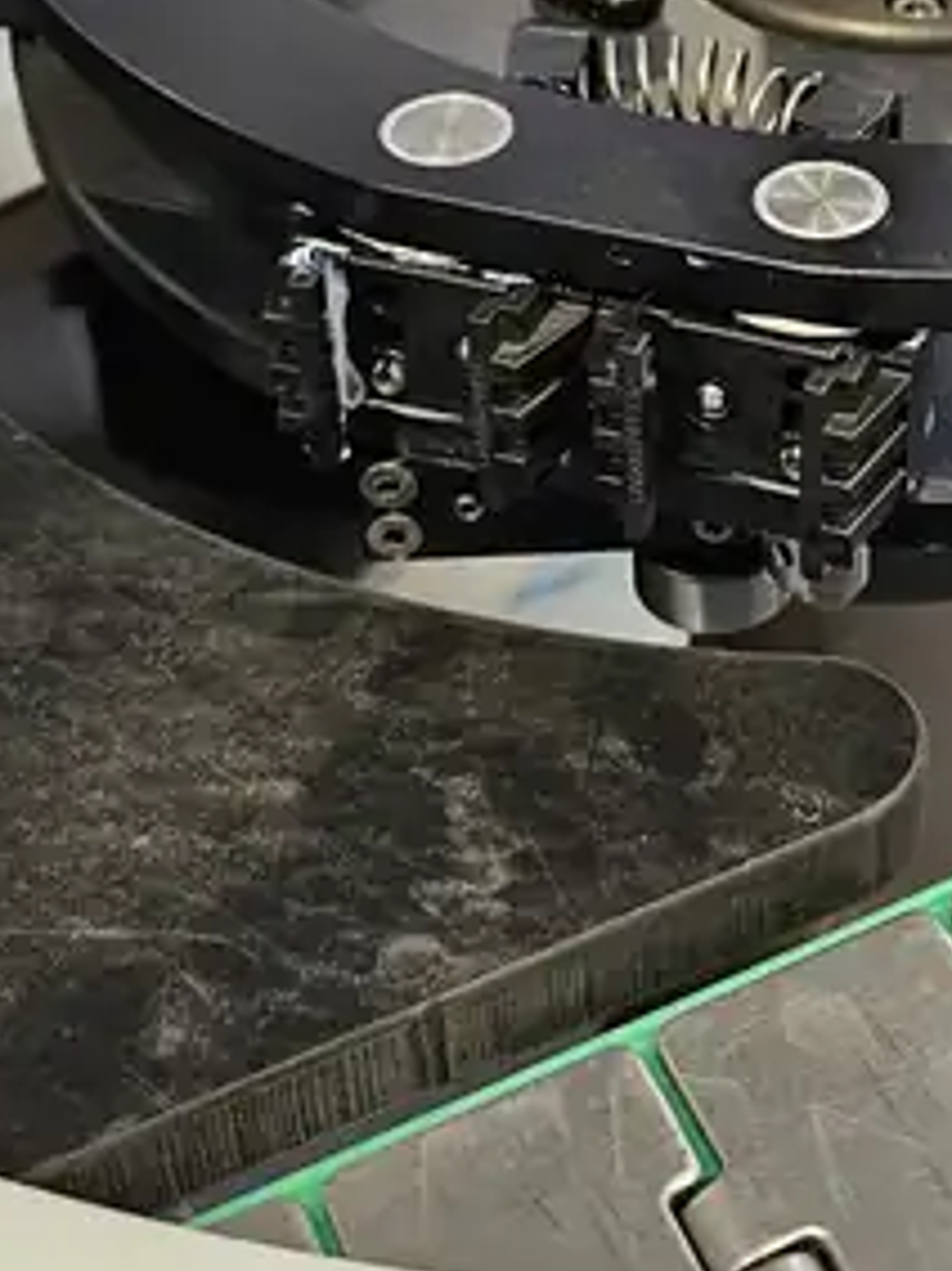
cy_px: 180
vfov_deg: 28.9
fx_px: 2385
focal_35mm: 65
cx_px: 948
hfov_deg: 21.8
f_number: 1.7
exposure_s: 1/100
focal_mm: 6.3
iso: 500
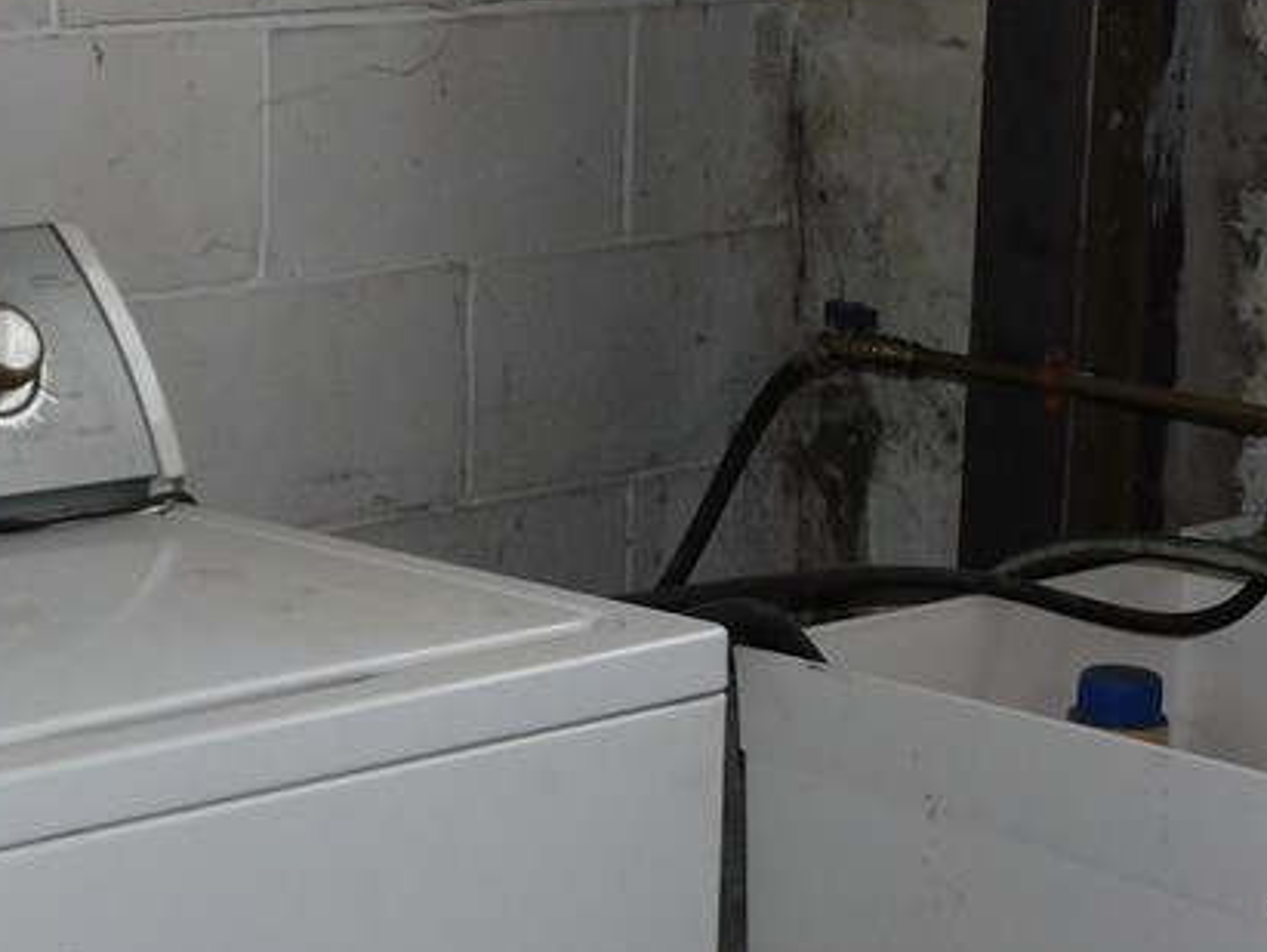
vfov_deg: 13.2
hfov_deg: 17.5
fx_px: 4103
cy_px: 598
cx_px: 798
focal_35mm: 112
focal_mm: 8.1
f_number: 4
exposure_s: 1/30
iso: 200
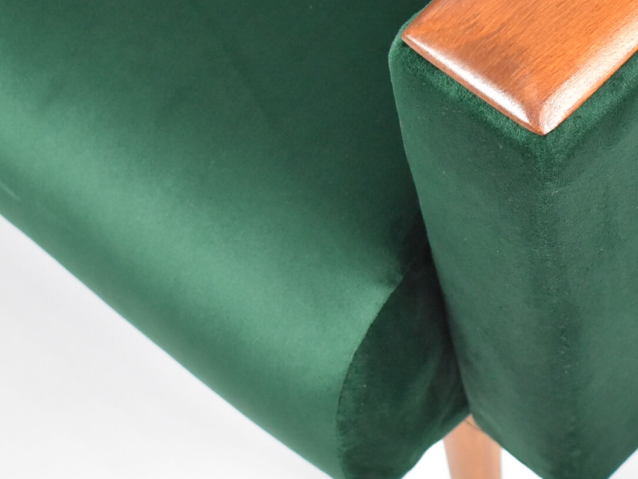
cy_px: 179
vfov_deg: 10.6
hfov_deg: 14.0
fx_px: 2568
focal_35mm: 139
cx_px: 550
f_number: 4.5
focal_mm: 35
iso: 1800
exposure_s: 1/125
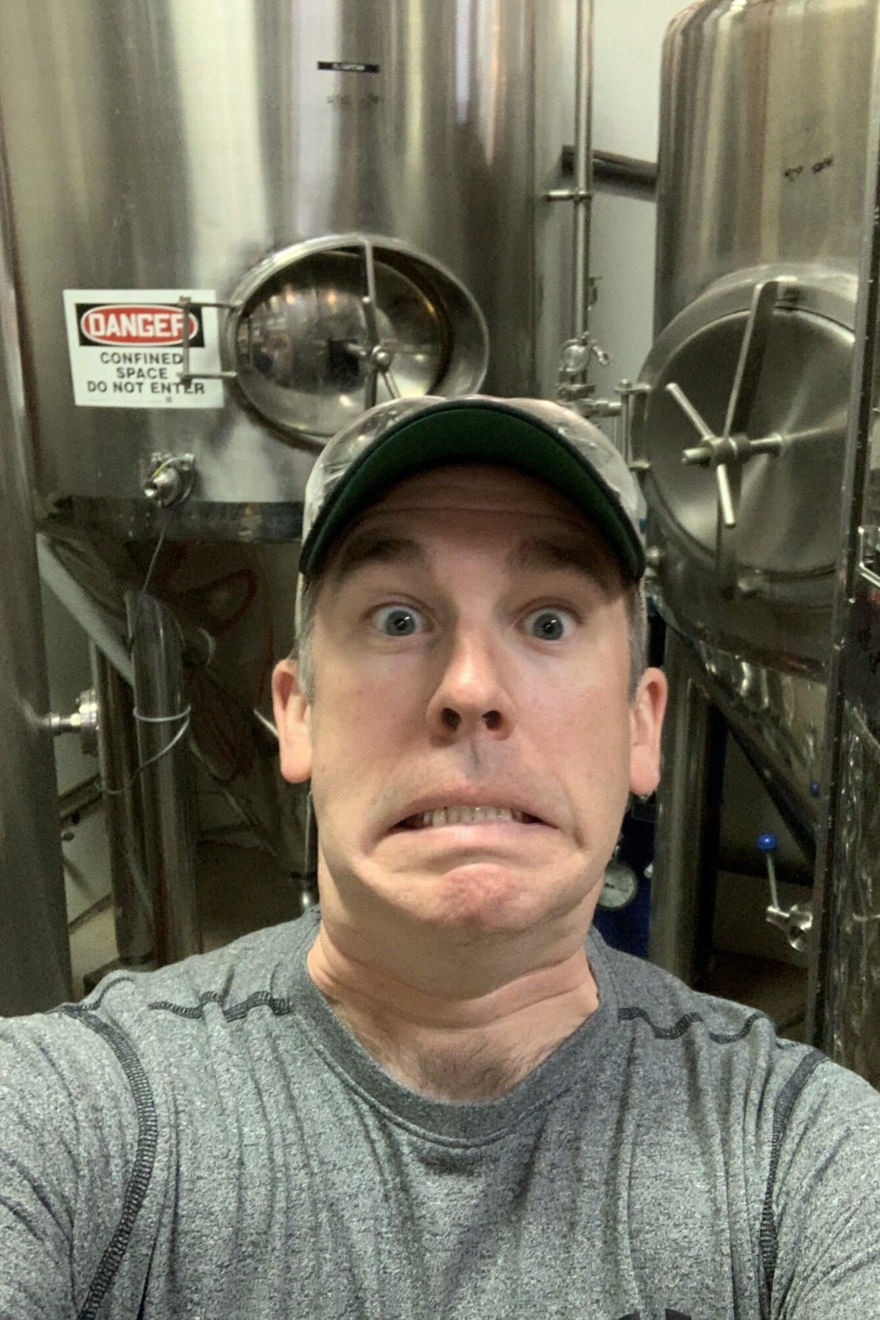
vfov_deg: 55.8
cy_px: 657
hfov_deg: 38.8
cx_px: 490
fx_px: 1246
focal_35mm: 34
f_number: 2.2
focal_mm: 2.87
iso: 400
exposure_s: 1/30
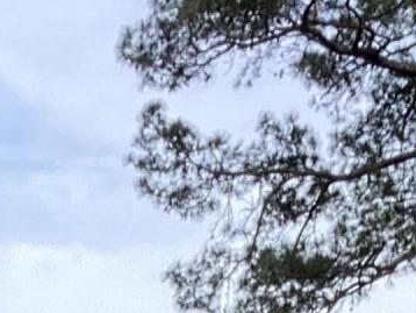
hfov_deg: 11.3
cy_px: 853
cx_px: 30
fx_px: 2080
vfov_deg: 7.7
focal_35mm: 173
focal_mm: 3.3
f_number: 2.4
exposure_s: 1/120
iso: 25
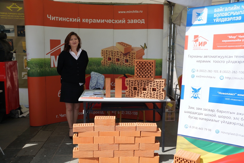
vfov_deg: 36.8
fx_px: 244
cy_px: 82
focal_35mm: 36
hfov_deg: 53.2
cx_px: 122
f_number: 8
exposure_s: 1/250
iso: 100
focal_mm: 24
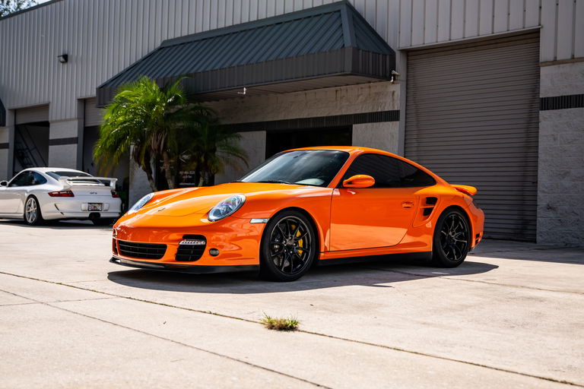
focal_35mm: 40
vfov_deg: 33.4
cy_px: 194
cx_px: 292
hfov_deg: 48.5
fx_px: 649
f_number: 3.2
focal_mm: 40
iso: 320
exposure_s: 1/3200
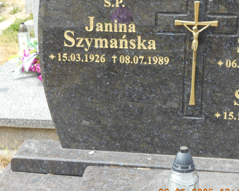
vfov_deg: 16.9
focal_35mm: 91
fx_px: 644
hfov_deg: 21.0
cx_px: 111
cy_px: 105
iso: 80
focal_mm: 13.5
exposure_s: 1/80
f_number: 5.8
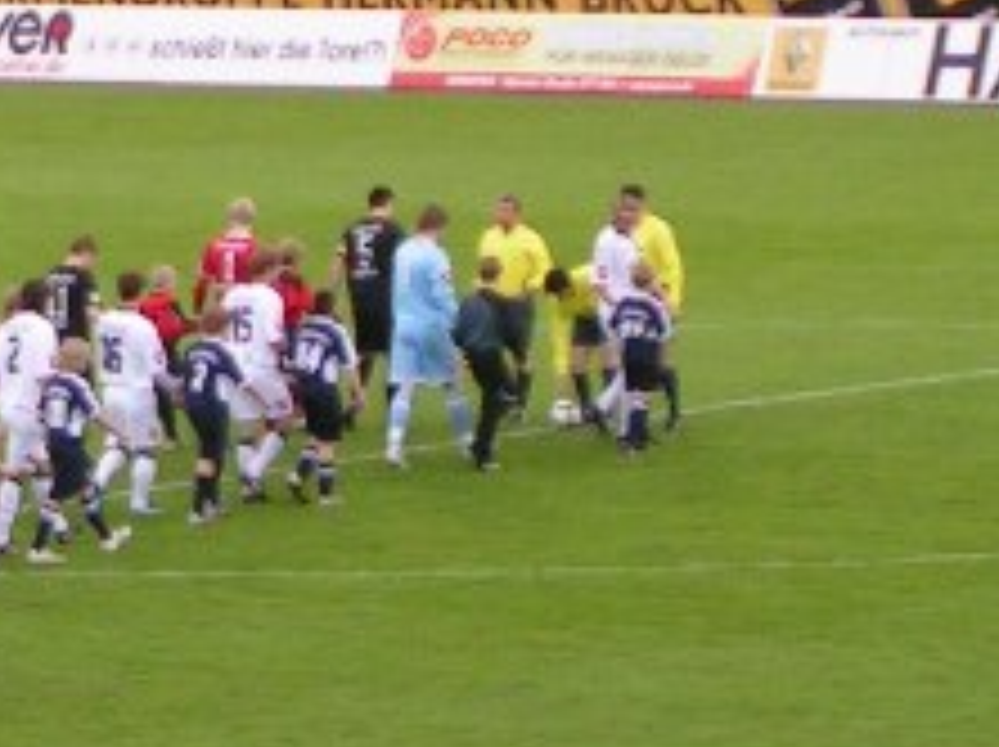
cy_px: 32
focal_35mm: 310
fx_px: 8937
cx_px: -392
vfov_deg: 4.8
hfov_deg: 6.3
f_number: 3.2
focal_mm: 13.2
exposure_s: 1/100
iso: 100
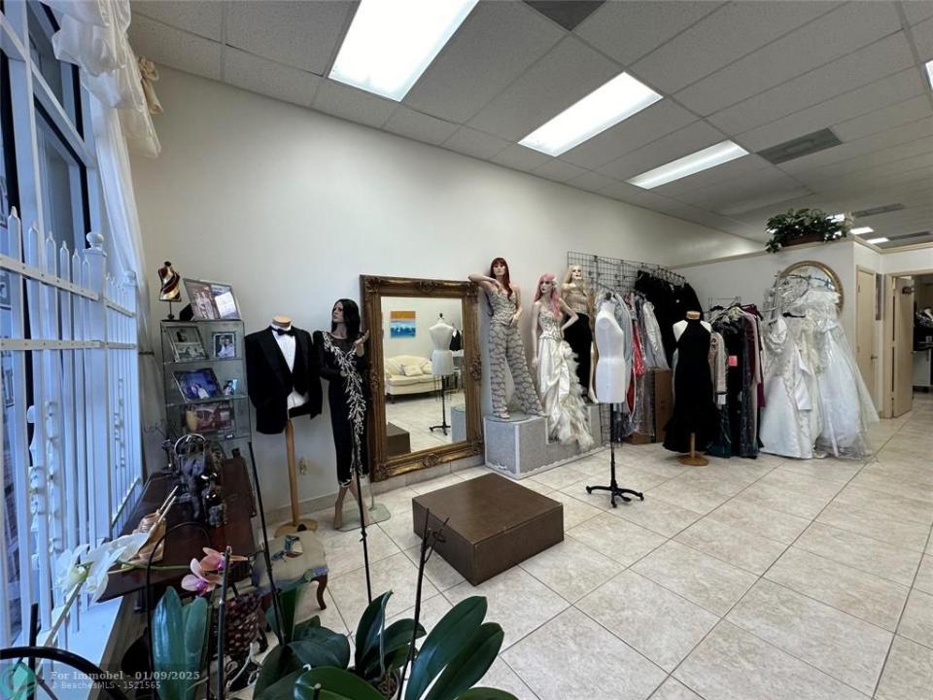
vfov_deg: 85.7
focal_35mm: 14
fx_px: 377
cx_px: 466
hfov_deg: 102.1
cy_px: 350
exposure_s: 1/120
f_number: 2.2
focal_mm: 2.22
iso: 125
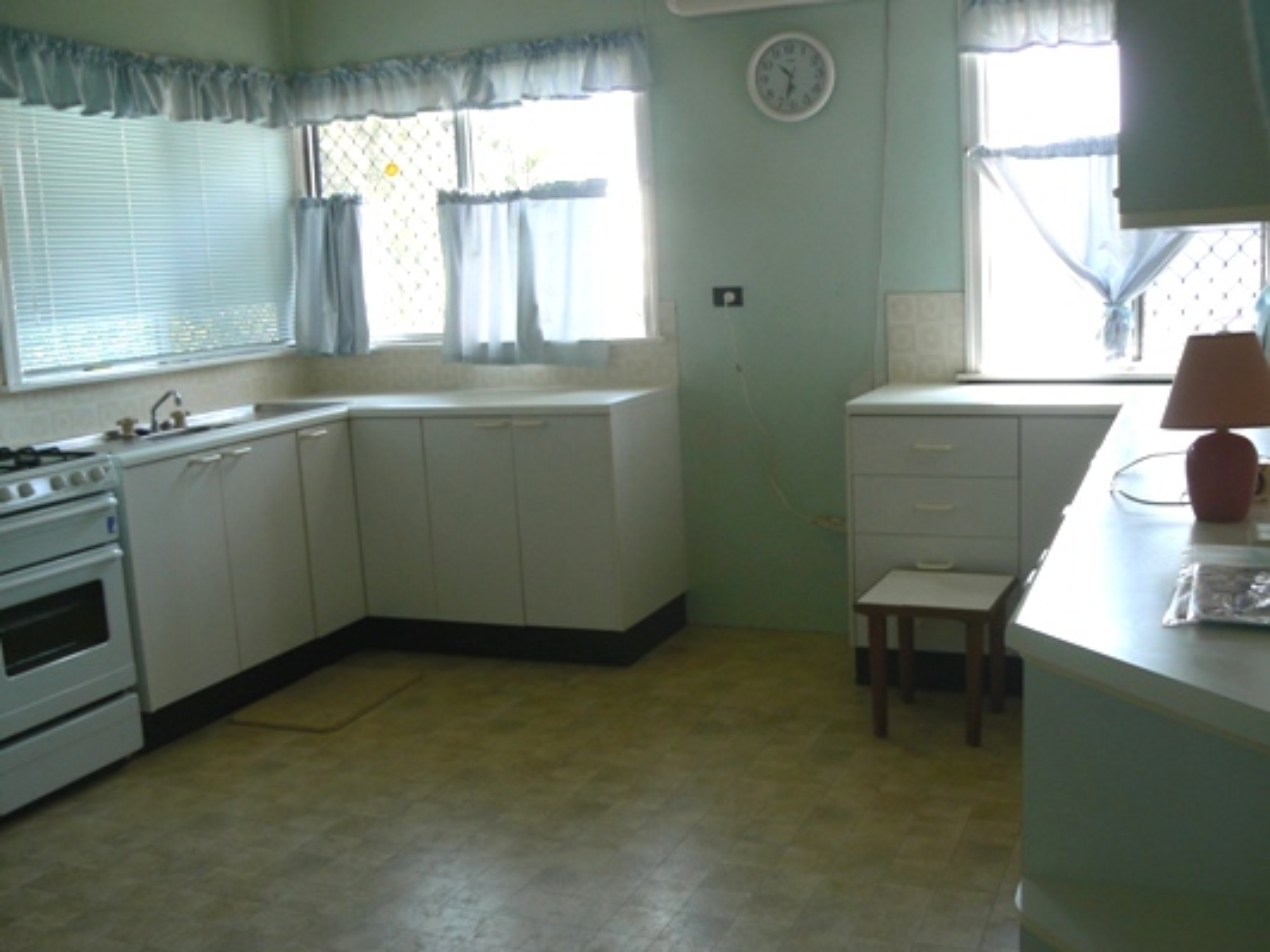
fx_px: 1321
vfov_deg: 39.7
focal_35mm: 36
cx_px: 635
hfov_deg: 51.3
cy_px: 476
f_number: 4
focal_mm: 6
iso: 80
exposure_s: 1/80
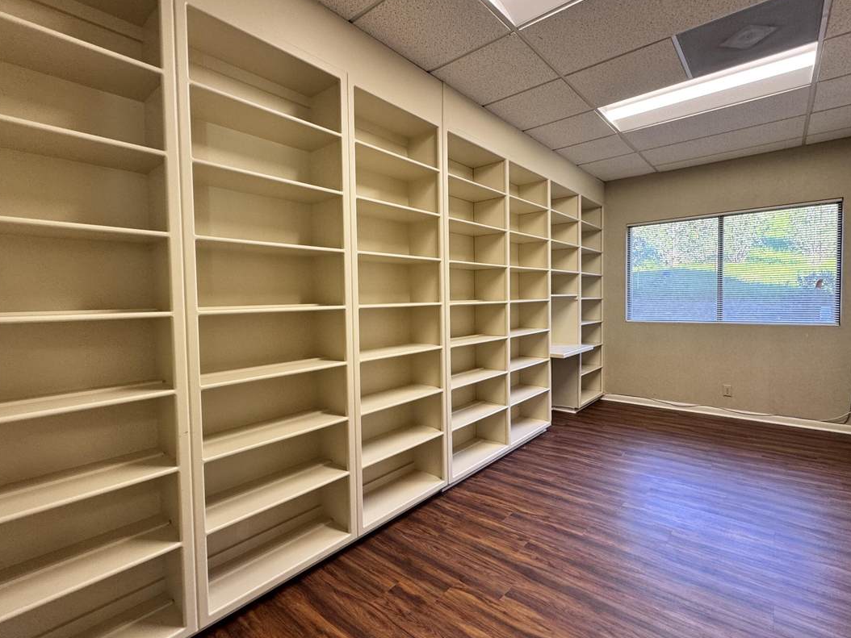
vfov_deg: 74.7
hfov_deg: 91.0
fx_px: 418
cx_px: 427
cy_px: 315
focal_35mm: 17
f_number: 2.2
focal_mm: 2.22
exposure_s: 1/99
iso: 160
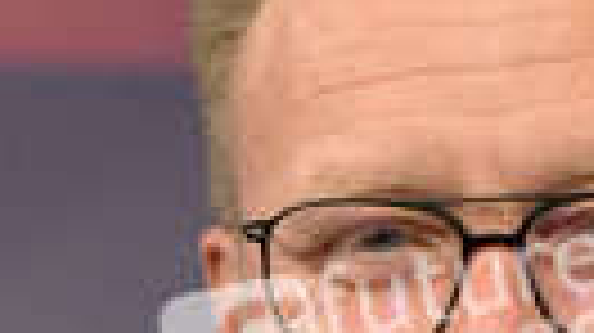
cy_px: 567
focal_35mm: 196
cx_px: 522
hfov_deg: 10.9
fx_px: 3085
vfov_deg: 6.1
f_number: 7.1
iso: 2000
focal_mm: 62
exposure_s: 1/200
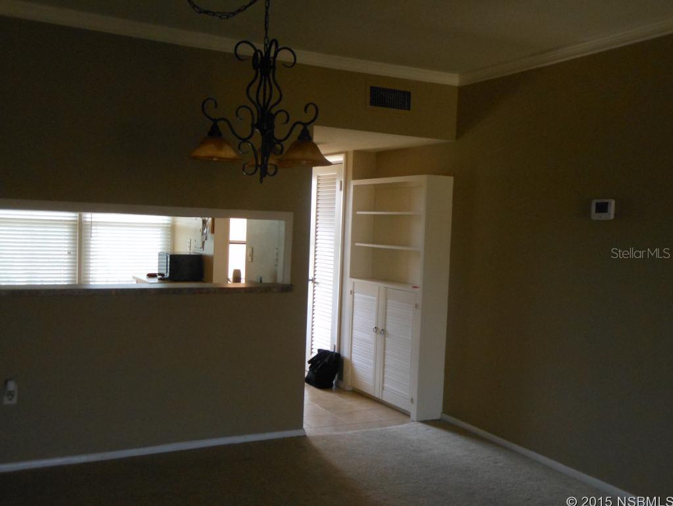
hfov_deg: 49.0
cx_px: 336
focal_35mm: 38
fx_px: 739
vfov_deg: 37.8
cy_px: 253
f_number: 3.6
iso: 400
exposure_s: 1/60
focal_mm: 6.8
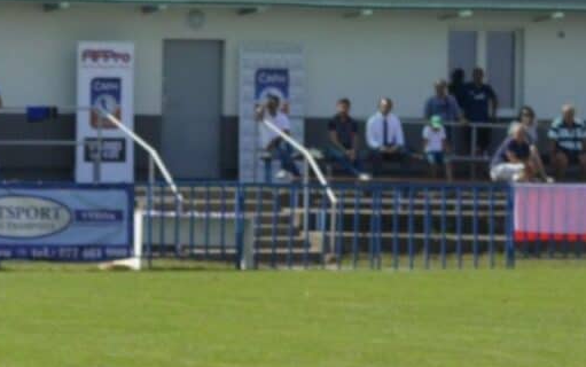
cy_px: 579
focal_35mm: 336
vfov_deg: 3.9
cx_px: -86
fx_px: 5370
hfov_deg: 6.2
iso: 400
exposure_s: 1/1600
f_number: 6.3
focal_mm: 55
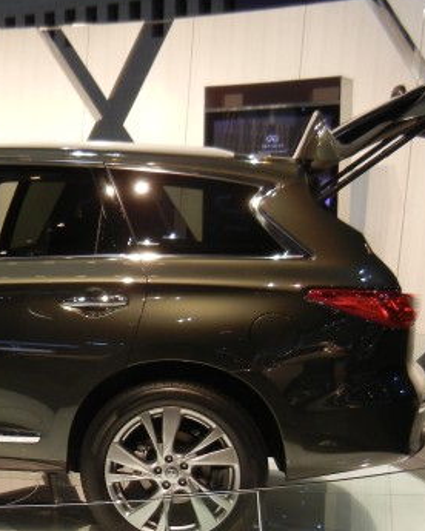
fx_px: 1069
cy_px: 291
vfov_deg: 27.9
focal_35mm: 68
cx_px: -20
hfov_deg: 21.5
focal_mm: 5.4
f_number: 3.5
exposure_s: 1/60
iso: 178
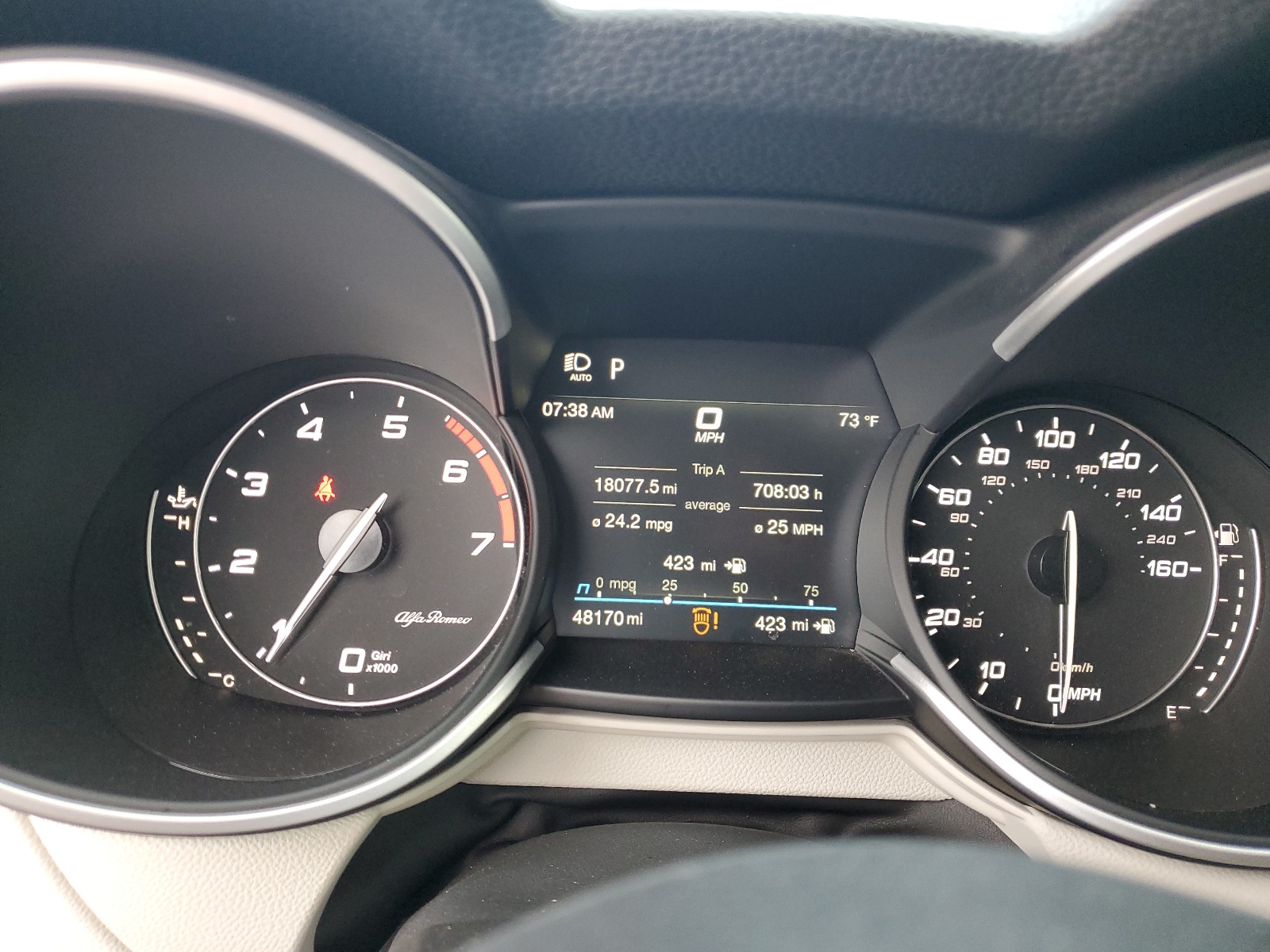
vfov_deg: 53.1
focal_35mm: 26
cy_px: 476
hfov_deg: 67.3
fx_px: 954
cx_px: 635
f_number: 1.5
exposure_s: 1/60.2
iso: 148
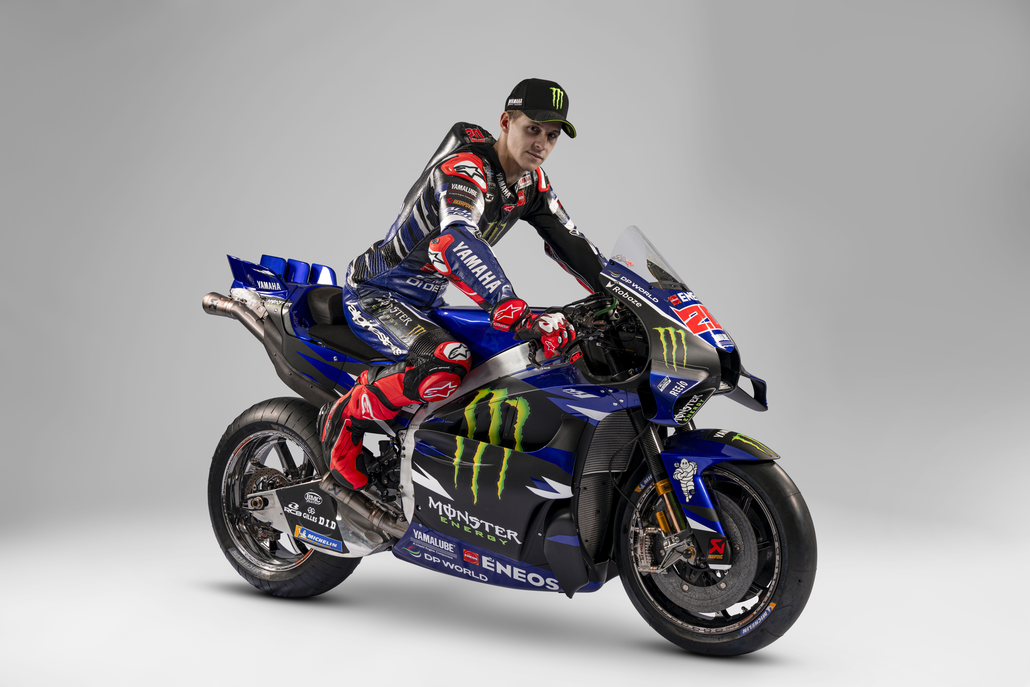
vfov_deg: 26.5
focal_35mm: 51
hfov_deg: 38.9
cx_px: 515
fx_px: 1459
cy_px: 344
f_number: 5.6
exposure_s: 1/200
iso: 80
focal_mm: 51
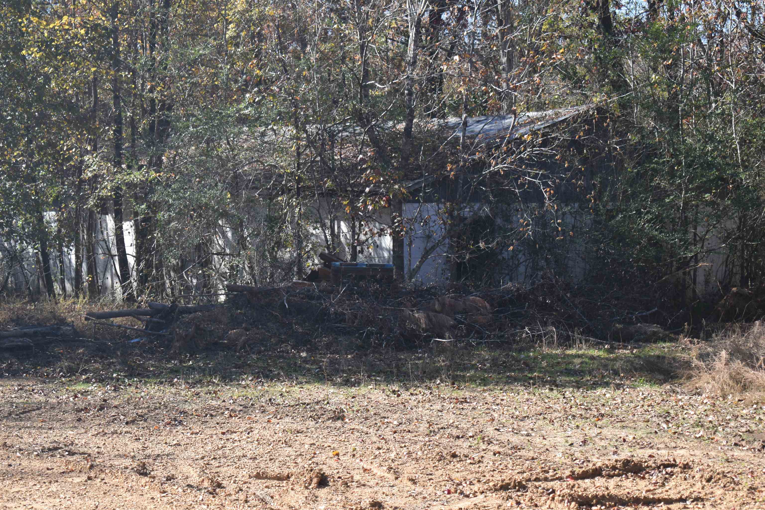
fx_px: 1753
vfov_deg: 16.6
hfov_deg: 24.6
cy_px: 255
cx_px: 382
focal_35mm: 82
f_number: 6.3
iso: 100
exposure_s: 1/160
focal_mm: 55
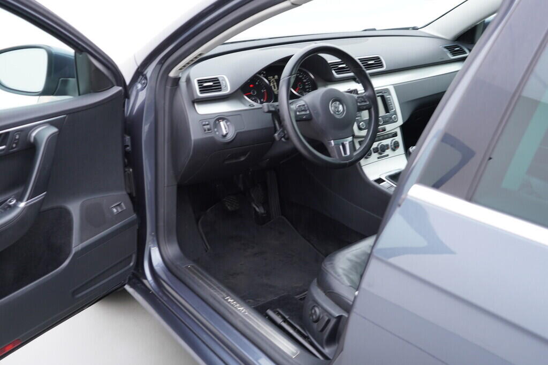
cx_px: 274
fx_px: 548
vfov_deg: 36.9
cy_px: 182
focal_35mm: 36
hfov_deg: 53.1
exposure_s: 1/40
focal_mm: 24
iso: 200
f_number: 2.8
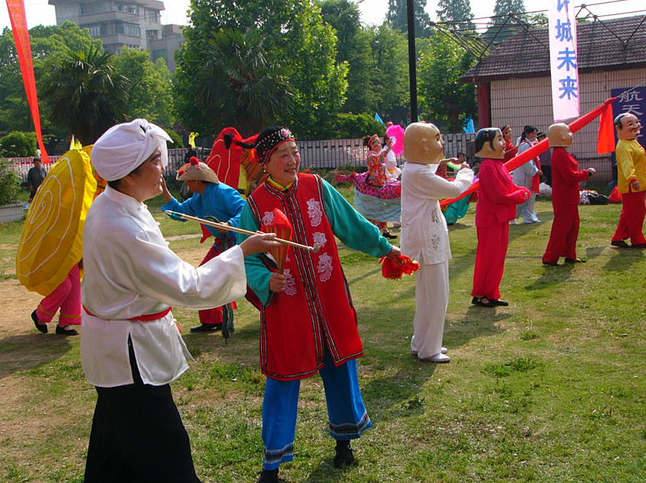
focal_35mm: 48
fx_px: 895
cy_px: 236
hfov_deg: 39.7
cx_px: 319
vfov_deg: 30.2
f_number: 4
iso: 50
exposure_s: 1/400
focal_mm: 7.6
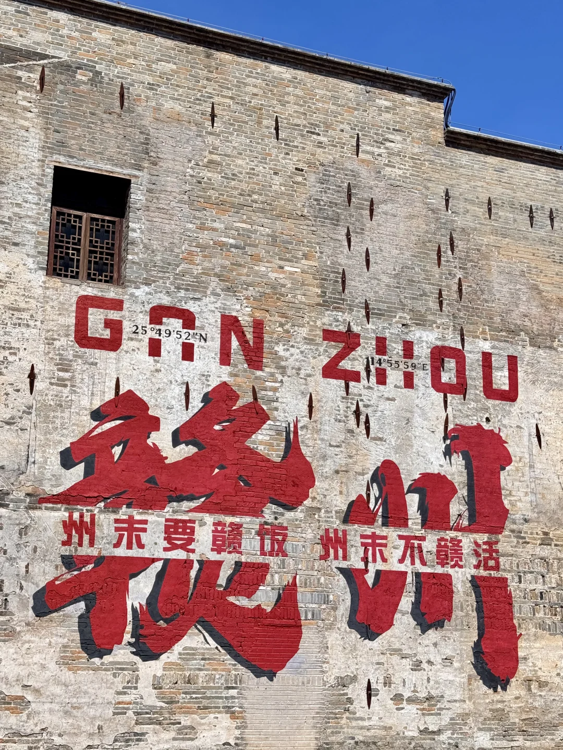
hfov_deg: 30.3
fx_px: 1041
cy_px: 375
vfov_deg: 39.7
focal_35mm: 48
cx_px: 282
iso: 64
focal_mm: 6.76
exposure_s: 1/4310
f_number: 1.78
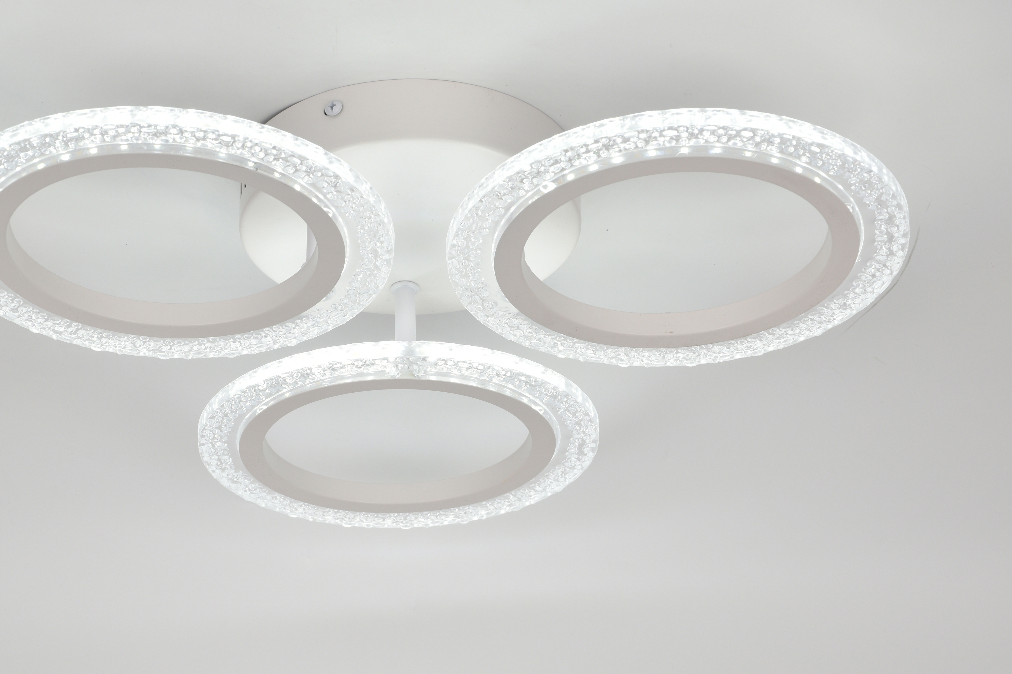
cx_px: 402
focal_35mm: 87
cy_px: 350
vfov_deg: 15.8
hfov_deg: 23.4
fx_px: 2435
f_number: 13
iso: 100
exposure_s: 1/80
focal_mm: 45
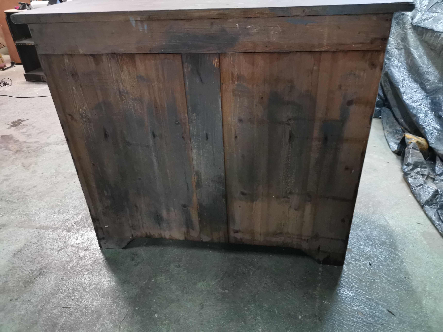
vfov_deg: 51.4
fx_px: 346
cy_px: 166
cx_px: 222
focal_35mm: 27
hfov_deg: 65.3
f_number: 1.8
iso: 640
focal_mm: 5.58
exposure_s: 1/20
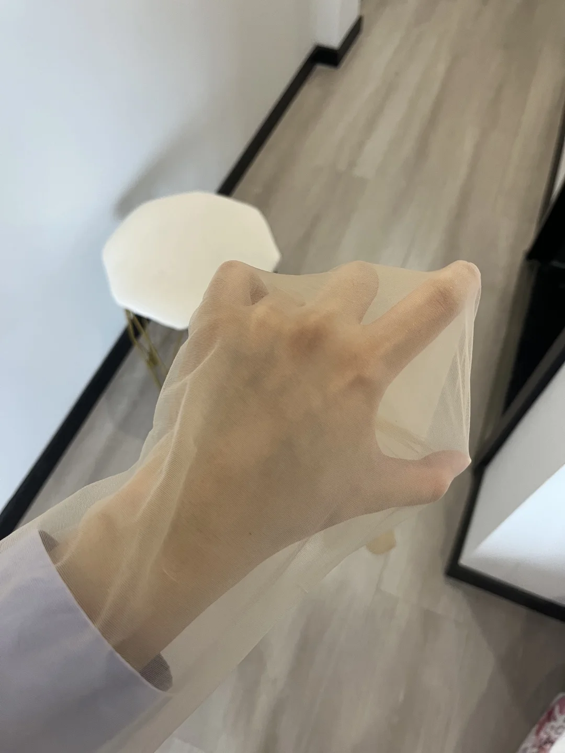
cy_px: 376
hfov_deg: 53.1
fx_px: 566
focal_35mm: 26
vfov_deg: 67.3
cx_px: 282
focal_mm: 5.1
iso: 200
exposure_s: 1/60
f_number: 1.6
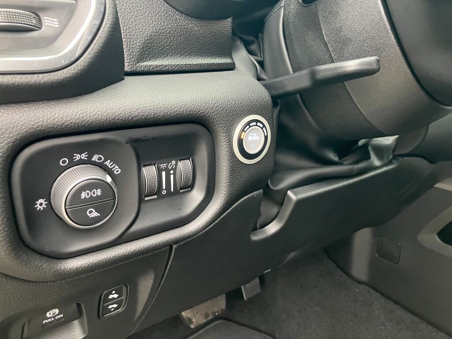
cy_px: 170
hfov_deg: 63.4
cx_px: 226
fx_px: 366
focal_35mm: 28
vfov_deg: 49.7
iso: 400
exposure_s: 1/33
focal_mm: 3.99
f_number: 1.8
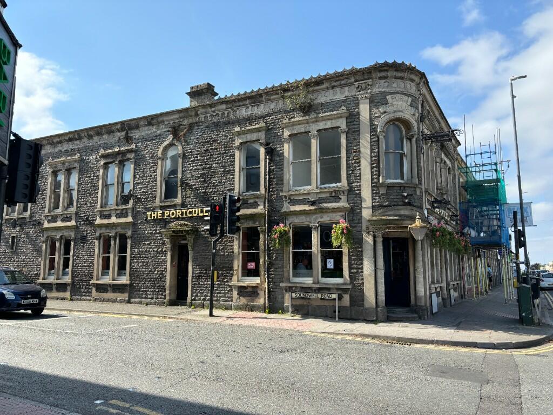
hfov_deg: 67.3
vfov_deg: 53.1
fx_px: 415
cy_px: 208
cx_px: 276
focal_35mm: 26
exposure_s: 1/1381
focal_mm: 5.96
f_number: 1.6
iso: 50
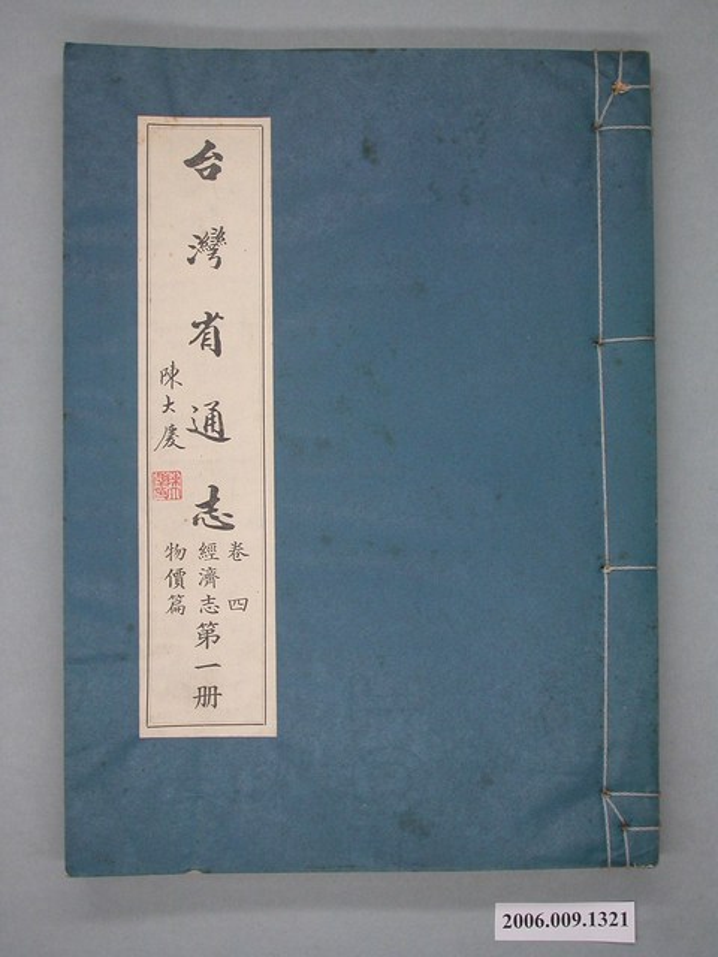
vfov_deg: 35.5
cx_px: 359
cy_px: 478
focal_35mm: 54
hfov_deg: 27.0
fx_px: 1493
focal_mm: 11.3
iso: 100
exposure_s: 1/59.8
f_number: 2.9
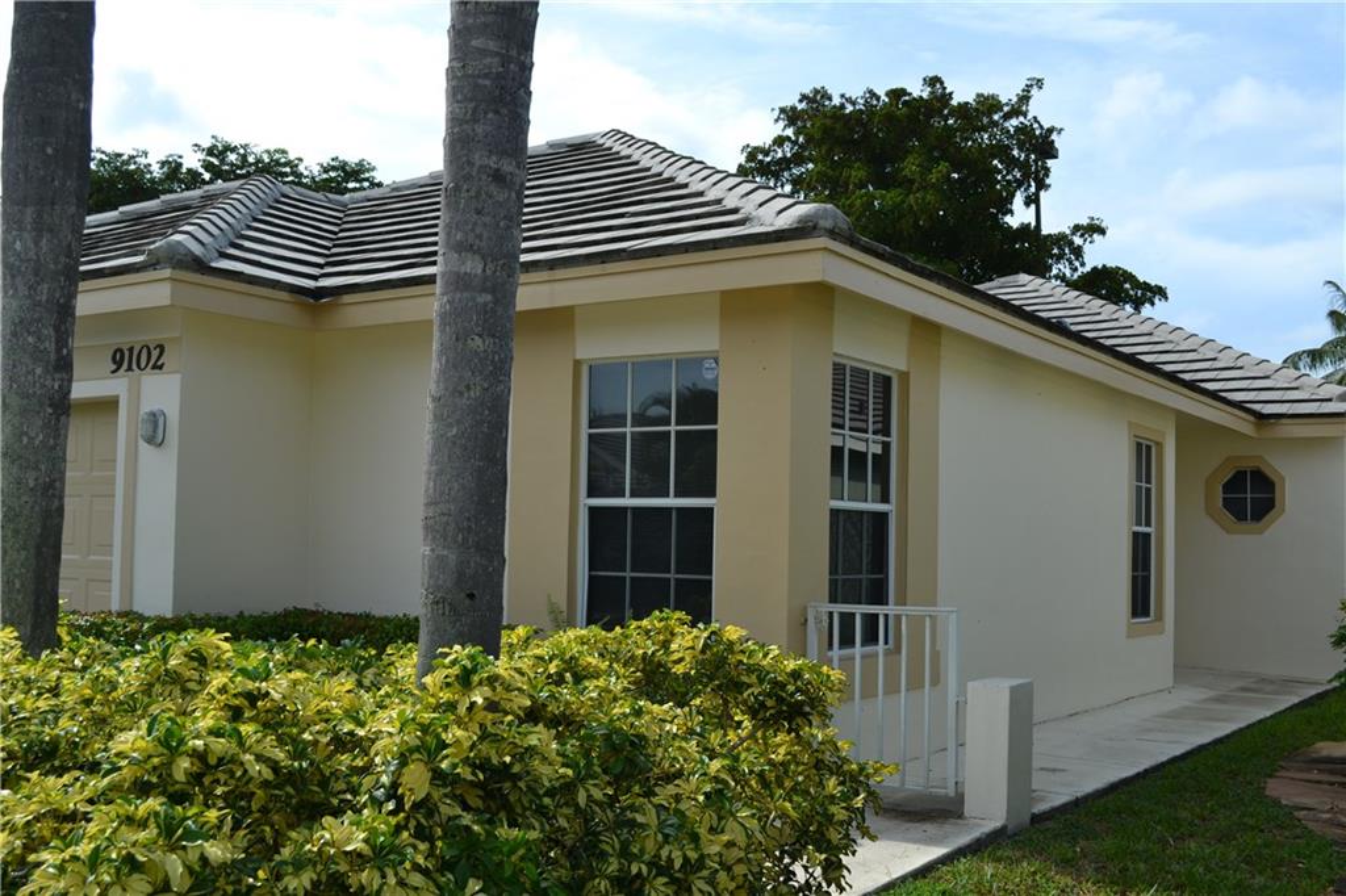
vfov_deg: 36.8
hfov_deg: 53.1
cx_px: 673
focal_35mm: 36
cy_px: 448
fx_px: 1345
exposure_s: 1/250
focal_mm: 24
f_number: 8
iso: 100
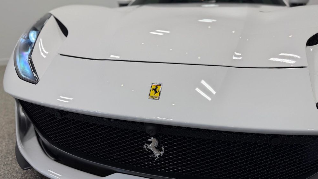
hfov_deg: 69.9
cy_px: 92
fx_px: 228
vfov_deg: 42.9
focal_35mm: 27
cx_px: 156
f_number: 1.78
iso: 80
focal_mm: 6.76
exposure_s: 1/665
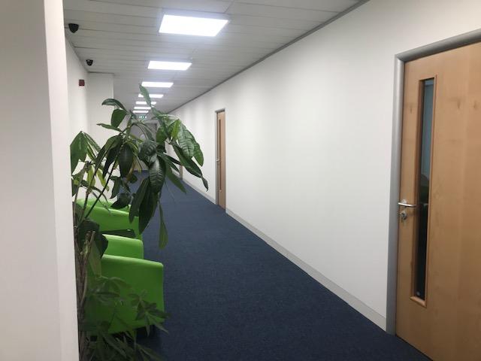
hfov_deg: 63.4
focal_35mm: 28
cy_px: 180
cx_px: 240
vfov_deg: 49.7
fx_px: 389
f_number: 1.8
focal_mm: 3.99
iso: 32
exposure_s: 1/50
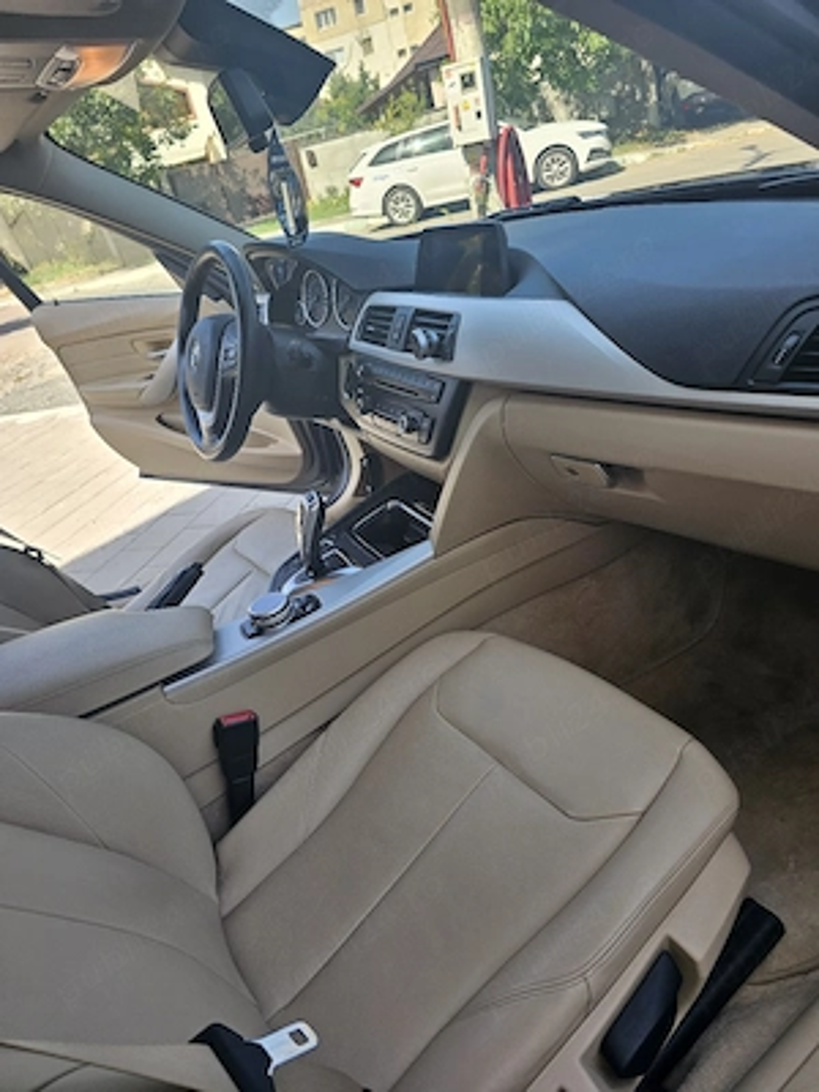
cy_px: 546
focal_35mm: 23
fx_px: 726
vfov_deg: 73.9
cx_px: 410
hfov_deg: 58.9
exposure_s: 1/137
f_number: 1.7
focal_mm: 6.3
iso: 10
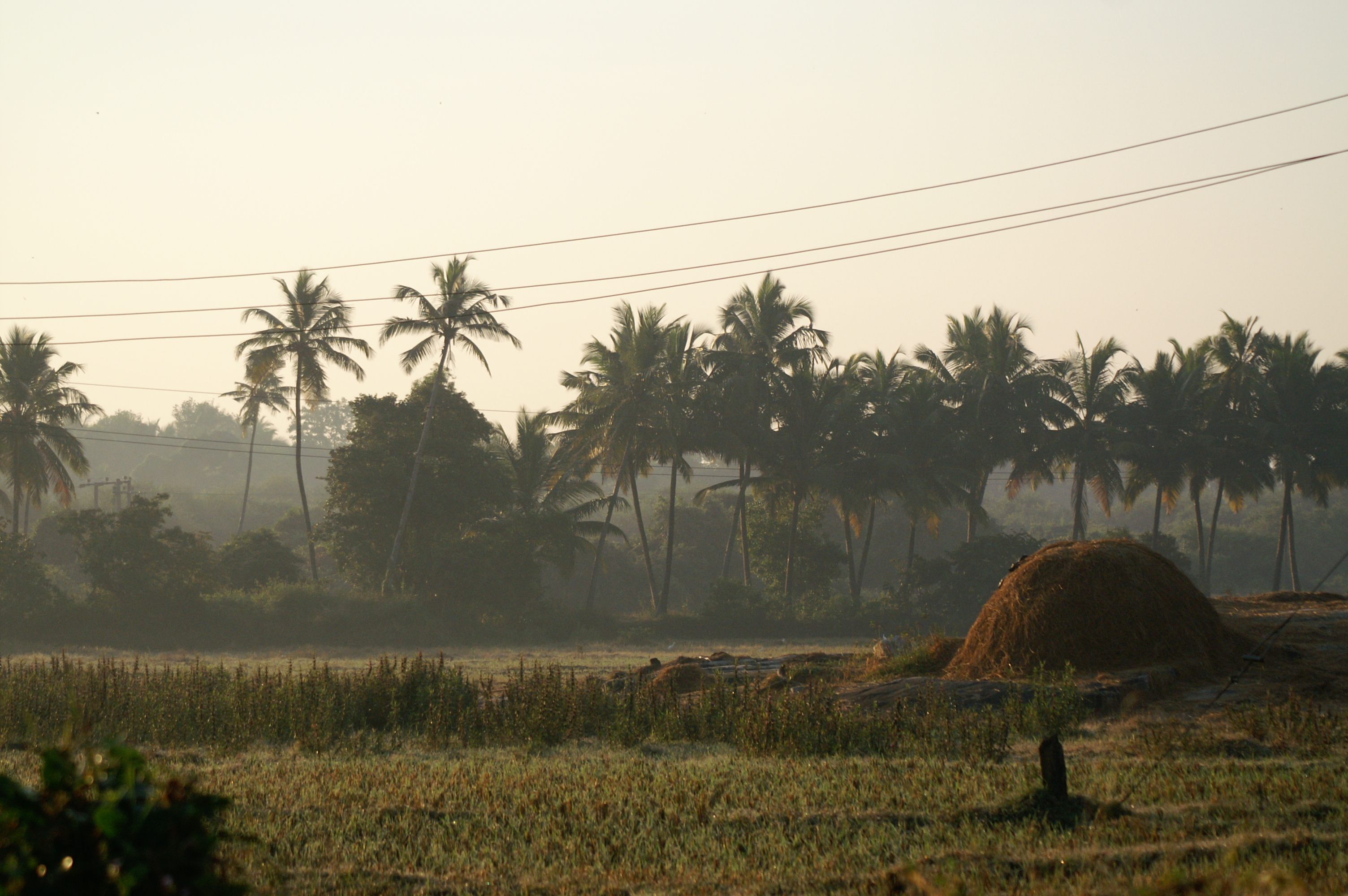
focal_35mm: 150
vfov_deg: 9.1
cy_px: 448
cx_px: 674
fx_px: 5612
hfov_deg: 13.7
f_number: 5.6
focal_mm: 100
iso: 400
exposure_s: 1/1600
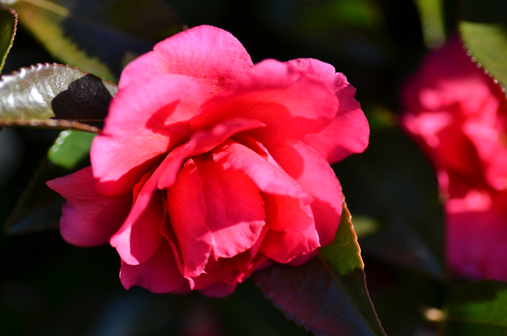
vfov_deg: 10.1
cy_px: 168
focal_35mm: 135
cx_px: 254
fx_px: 1897
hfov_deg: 15.2
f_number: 3.5
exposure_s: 1/640
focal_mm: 90
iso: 100
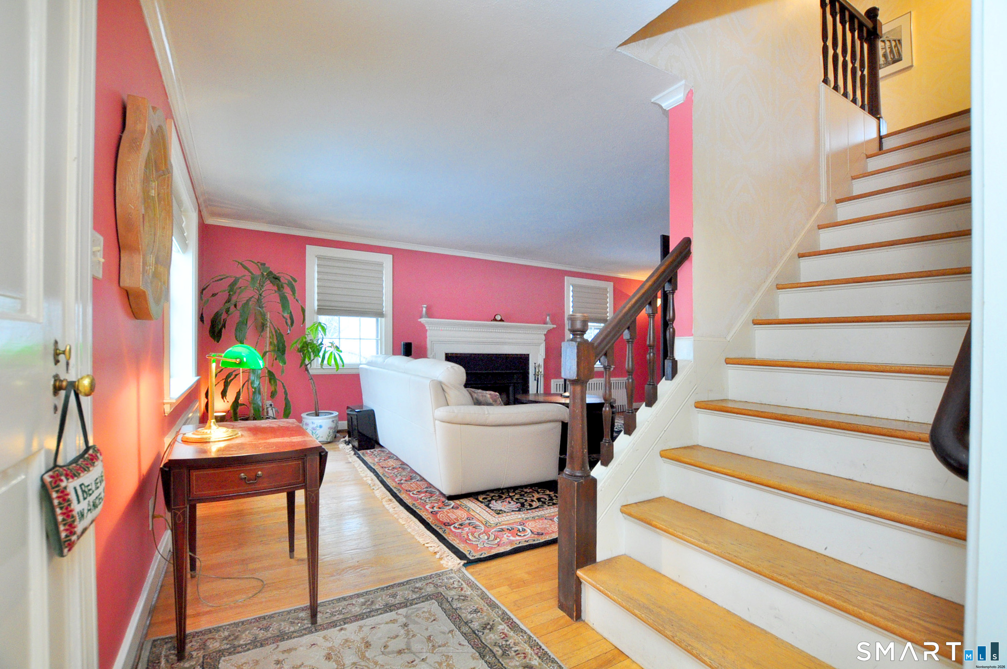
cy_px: 334
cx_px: 504
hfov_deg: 100.5
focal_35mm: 15
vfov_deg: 77.2
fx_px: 419
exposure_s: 1/30
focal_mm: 10
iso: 1000
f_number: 5
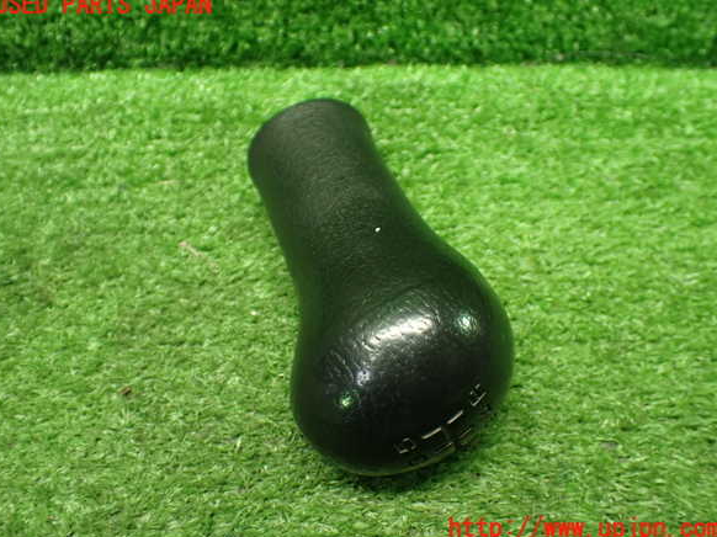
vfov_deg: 42.9
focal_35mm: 33
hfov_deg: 55.4
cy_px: 267
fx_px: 683
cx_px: 357
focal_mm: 5.79
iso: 800
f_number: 2.4
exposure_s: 1/60
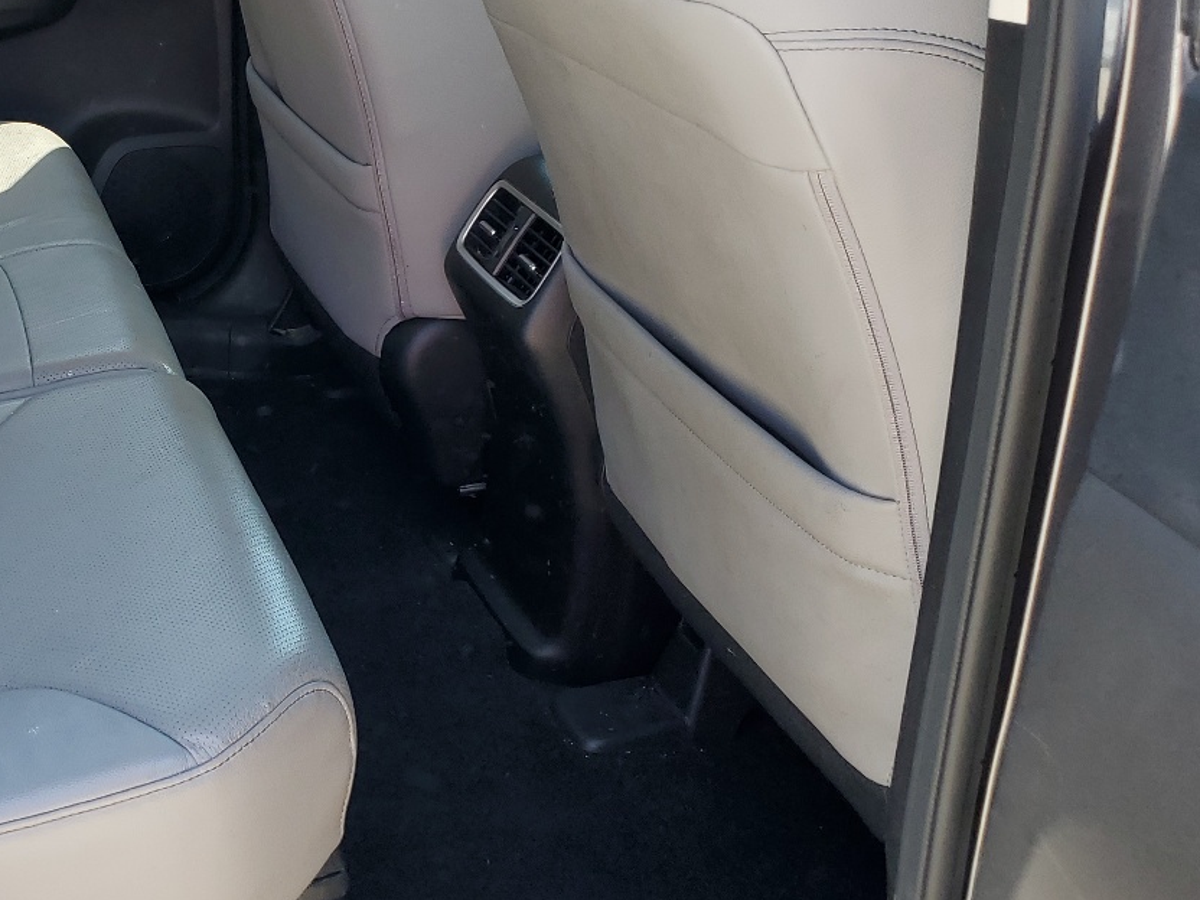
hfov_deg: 35.9
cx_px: 121
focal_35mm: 50
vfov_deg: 28.8
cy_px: 248
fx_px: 1733
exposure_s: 1/286
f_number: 1.5
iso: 50
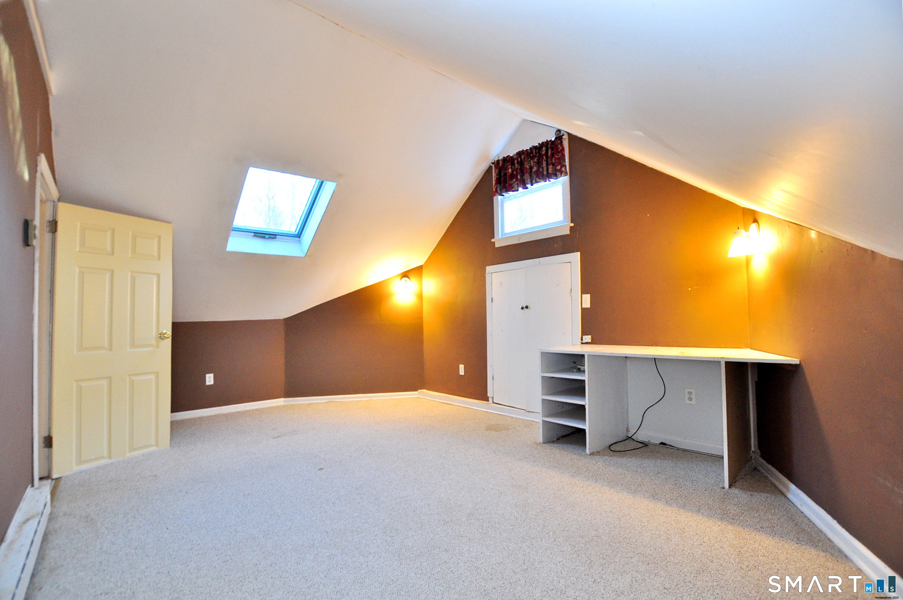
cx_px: 452
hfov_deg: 100.5
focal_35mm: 15
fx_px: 376
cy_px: 300
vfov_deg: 77.2
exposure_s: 1/25
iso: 800
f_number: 4
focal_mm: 10
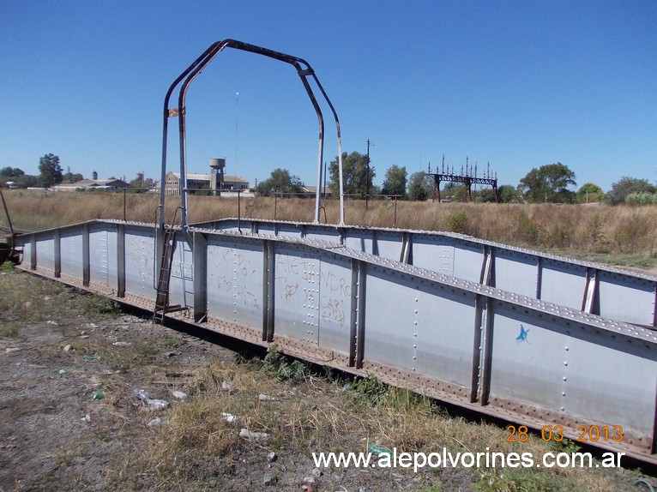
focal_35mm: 28
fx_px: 531
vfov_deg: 49.7
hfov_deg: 63.5
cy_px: 246
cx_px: 328
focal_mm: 4
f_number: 5.4
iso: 80
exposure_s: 1/500
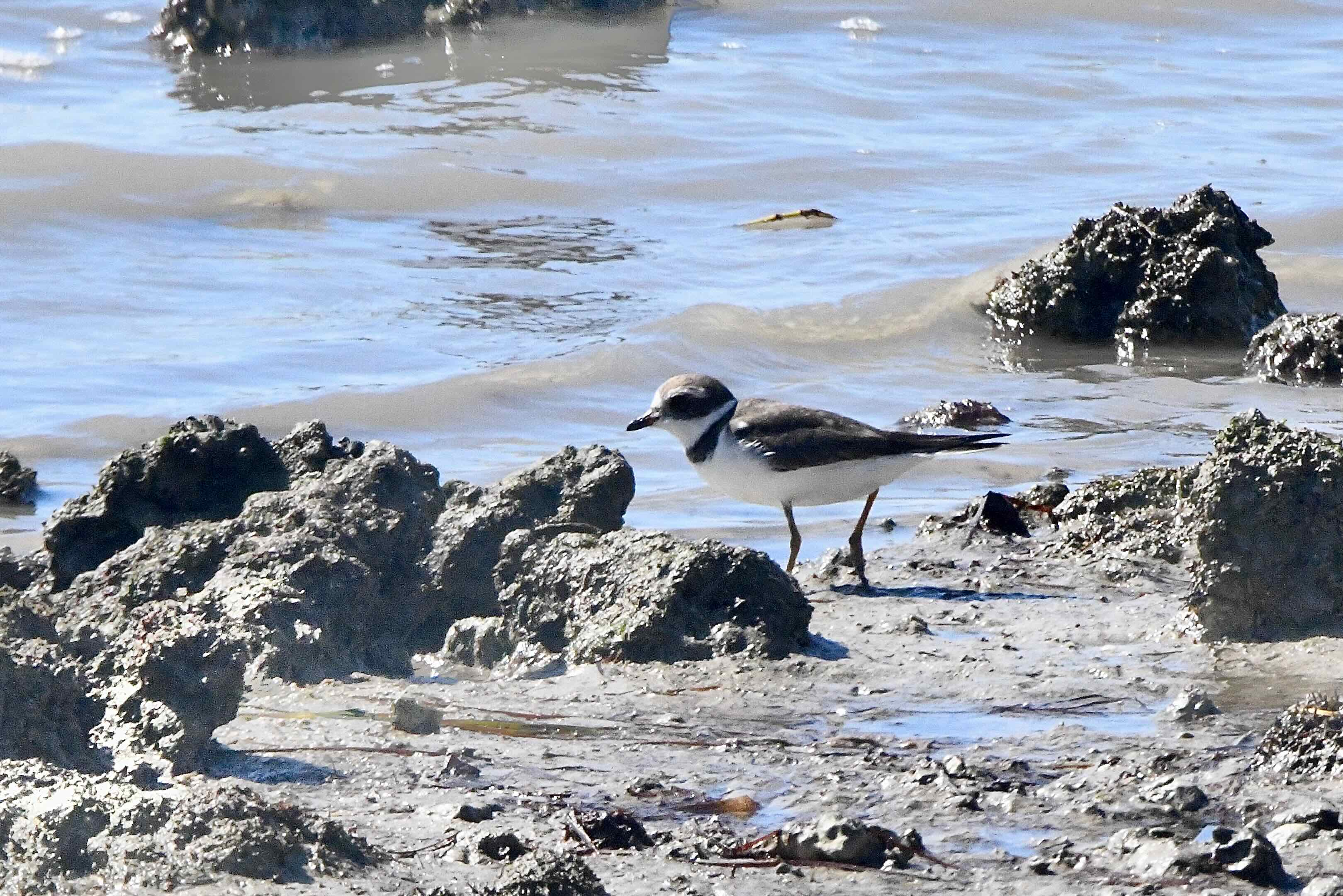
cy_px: 448
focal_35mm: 600
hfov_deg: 3.4
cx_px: 672
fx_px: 22383
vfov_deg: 2.3
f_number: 32
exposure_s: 1/640
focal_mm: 600
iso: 5000
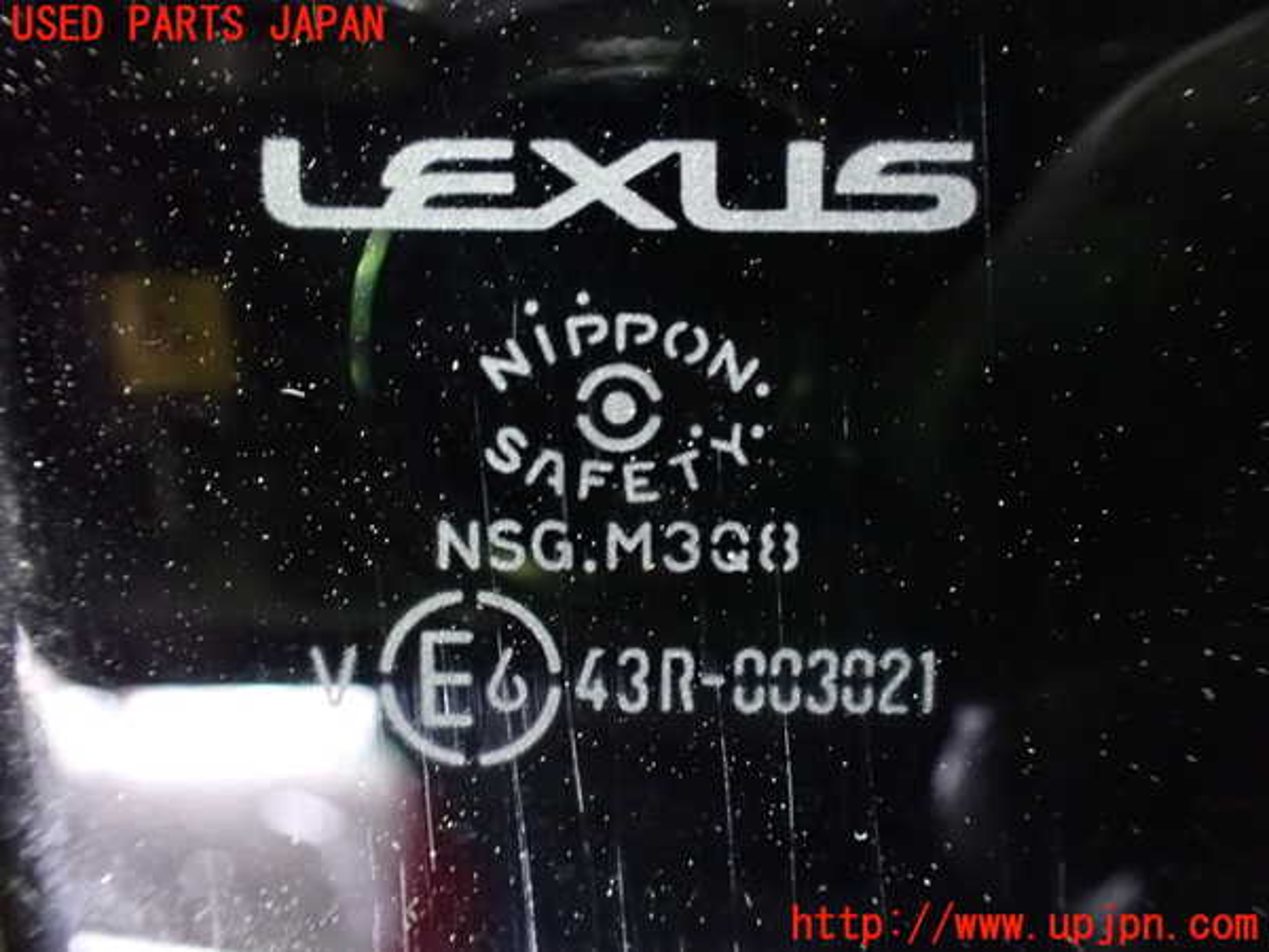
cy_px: 476
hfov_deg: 60.0
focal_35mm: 30
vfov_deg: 46.8
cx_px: 634
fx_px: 1100
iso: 1600
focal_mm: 5.4
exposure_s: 1/25
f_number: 2.3
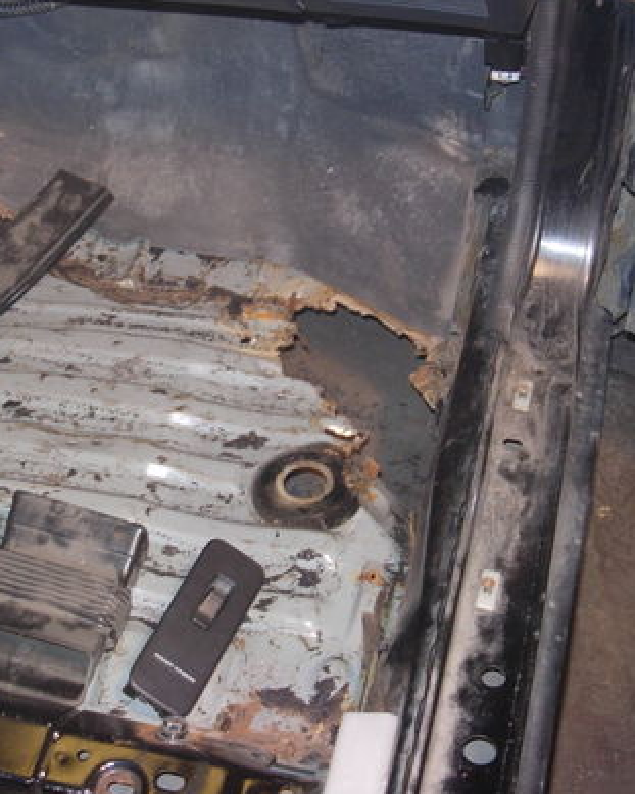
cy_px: 439
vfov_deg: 30.9
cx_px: 212
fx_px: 1434
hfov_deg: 24.9
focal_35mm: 61
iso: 79
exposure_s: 1/64
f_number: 2.8
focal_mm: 7.8
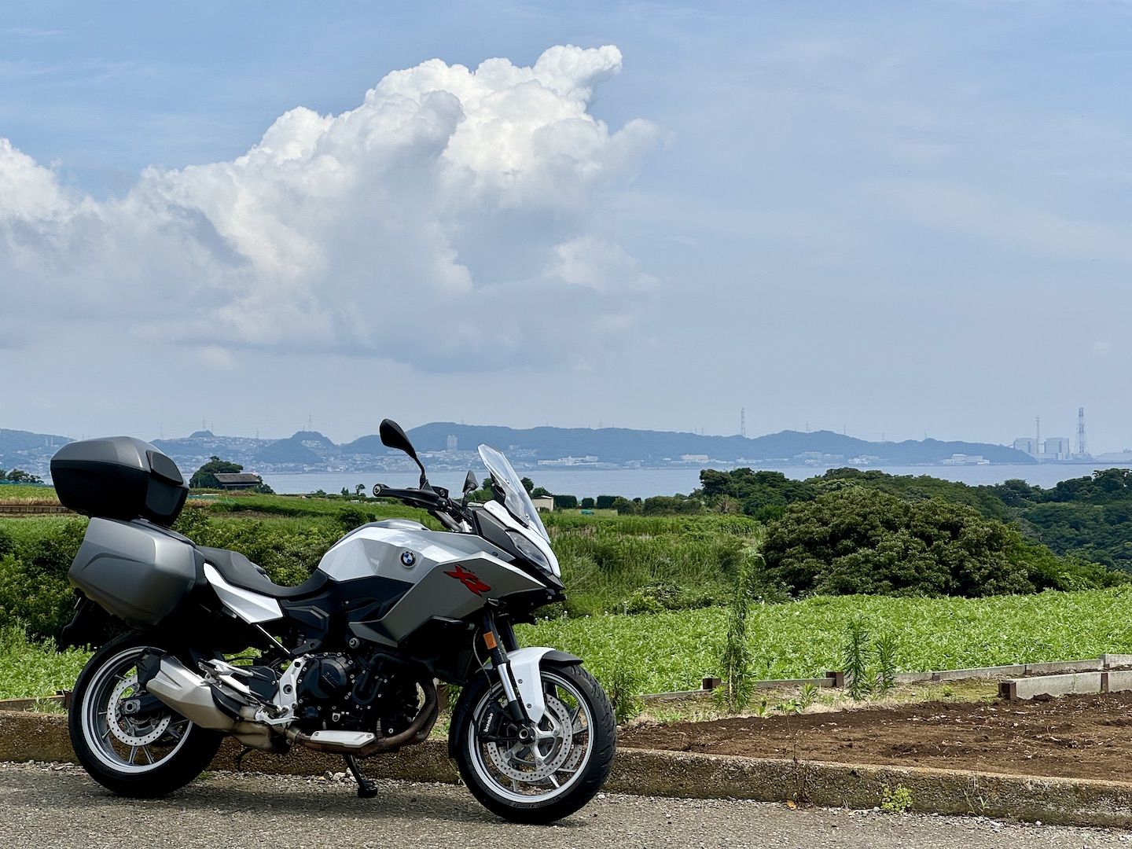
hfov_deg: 25.3
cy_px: 424
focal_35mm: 77
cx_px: 566
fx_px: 2518
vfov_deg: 19.1
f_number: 2.8
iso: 25
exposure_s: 1/1155
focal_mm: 9
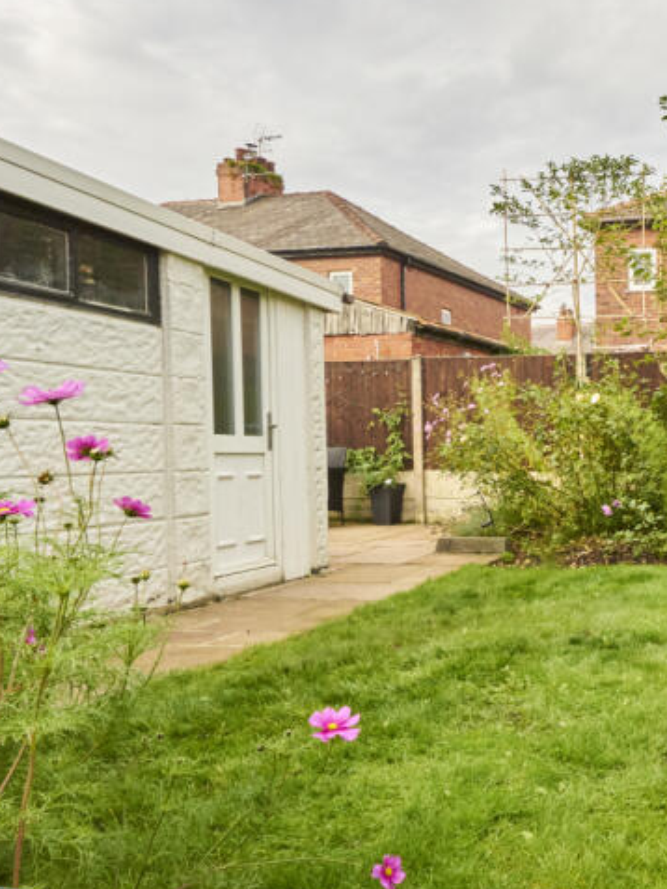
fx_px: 847
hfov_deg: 36.4
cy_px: 476
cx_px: 734
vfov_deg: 55.3
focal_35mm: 33
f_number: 16
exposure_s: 1/250
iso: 2000
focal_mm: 16
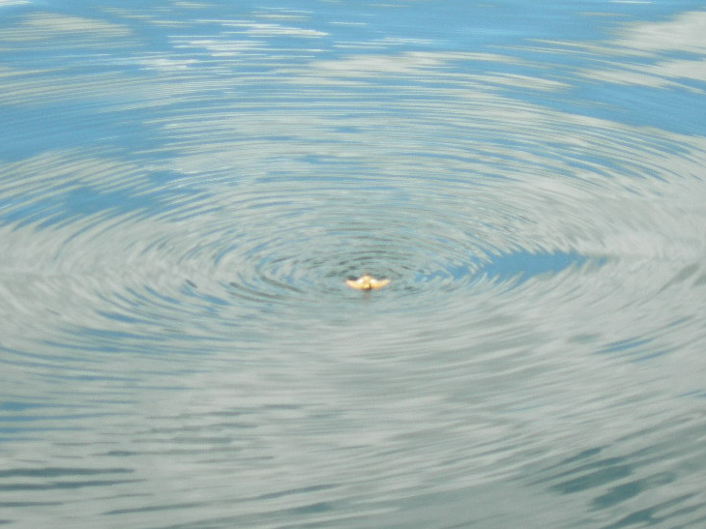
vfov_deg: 9.3
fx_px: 3262
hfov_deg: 12.3
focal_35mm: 160
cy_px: 308
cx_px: 431
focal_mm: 23.4
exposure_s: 1/210
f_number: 4.9
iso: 50
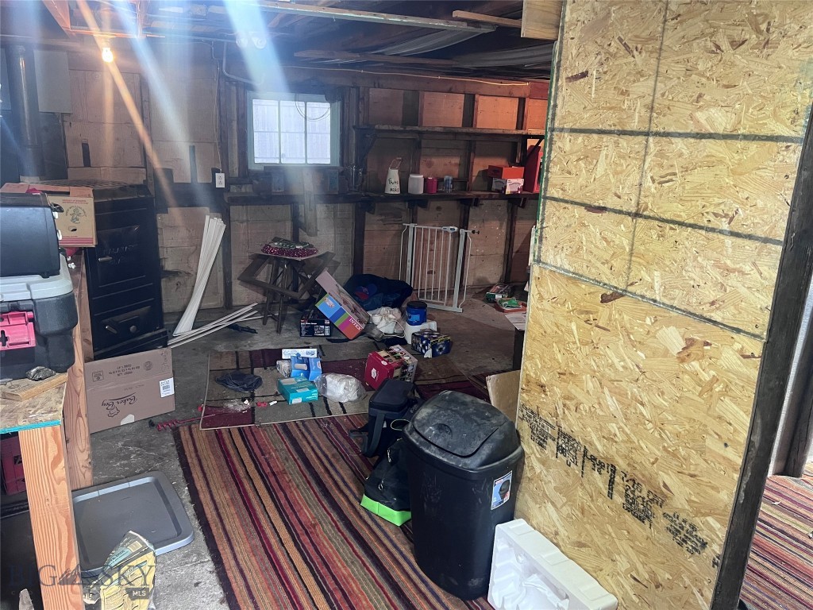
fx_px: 611
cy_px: 305
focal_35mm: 26
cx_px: 406
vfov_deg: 53.1
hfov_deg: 67.3
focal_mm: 5.7
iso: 400
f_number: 1.5
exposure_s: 1/60
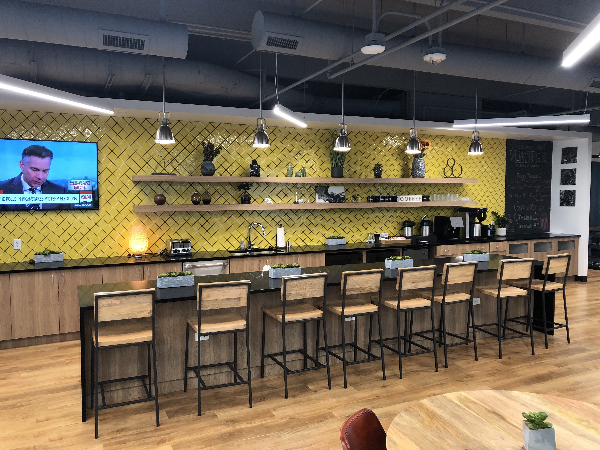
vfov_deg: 49.7
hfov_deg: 63.4
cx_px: 300
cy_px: 225
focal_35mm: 28
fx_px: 485
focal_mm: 3.99
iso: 40
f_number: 1.8
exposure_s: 1/24
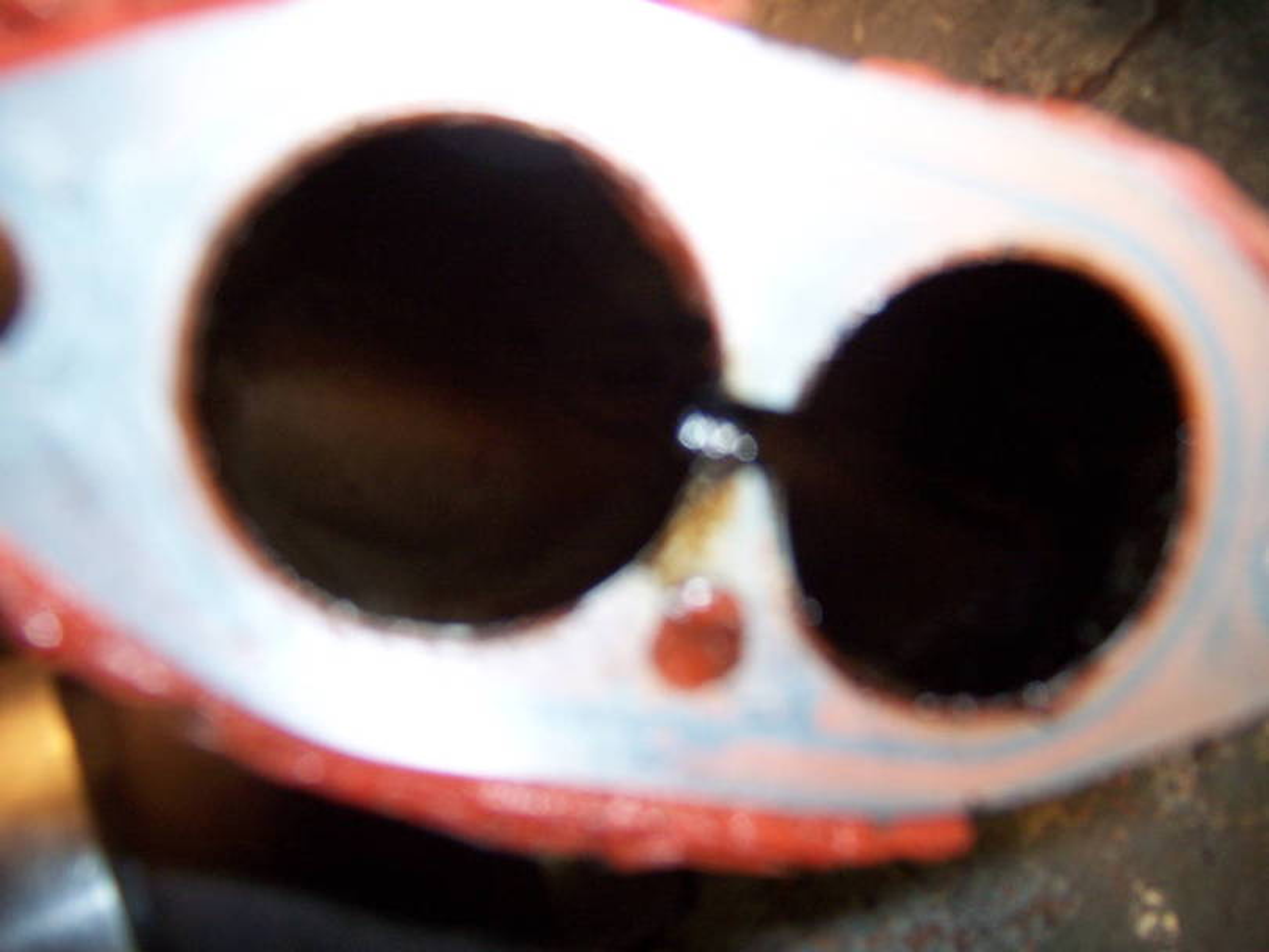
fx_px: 1210
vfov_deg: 43.0
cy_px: 476
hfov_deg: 55.3
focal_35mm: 33
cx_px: 634
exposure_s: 1/60
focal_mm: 5.5
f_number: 2.8
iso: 140
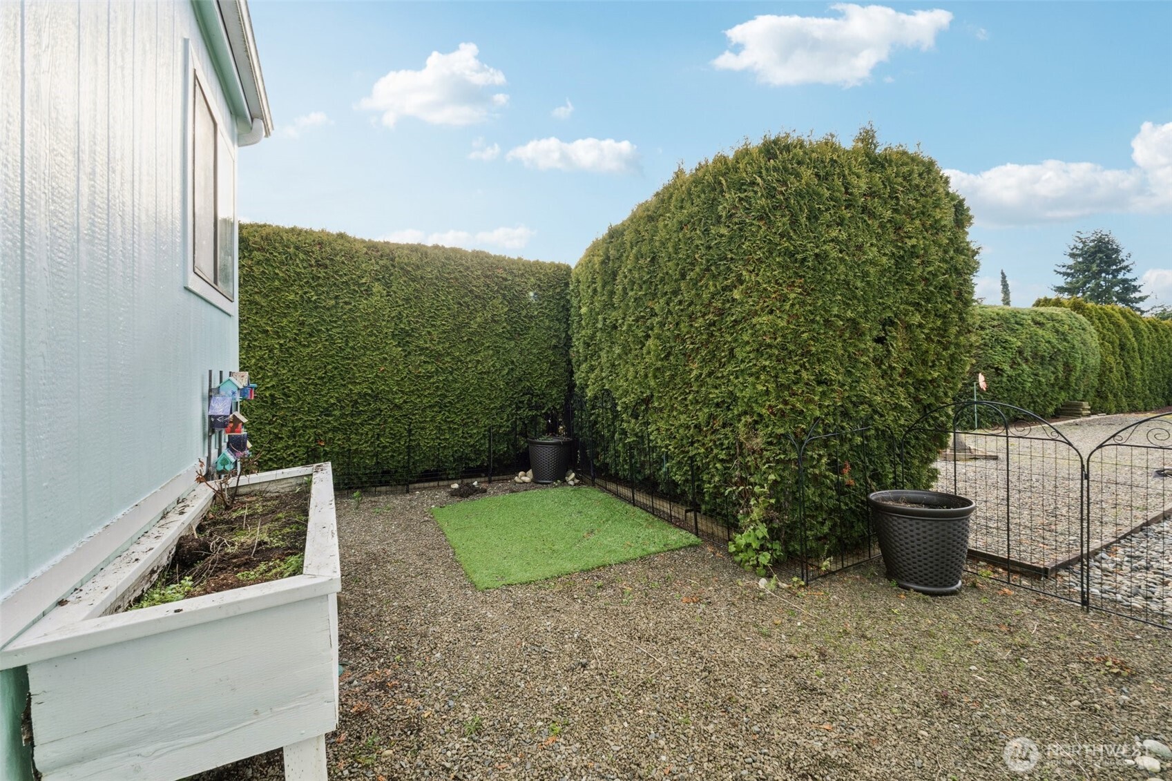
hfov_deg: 100.4
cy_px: 390
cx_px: 586
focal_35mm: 15
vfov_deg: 77.3
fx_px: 488
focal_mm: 10
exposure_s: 1/30
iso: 200
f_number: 9
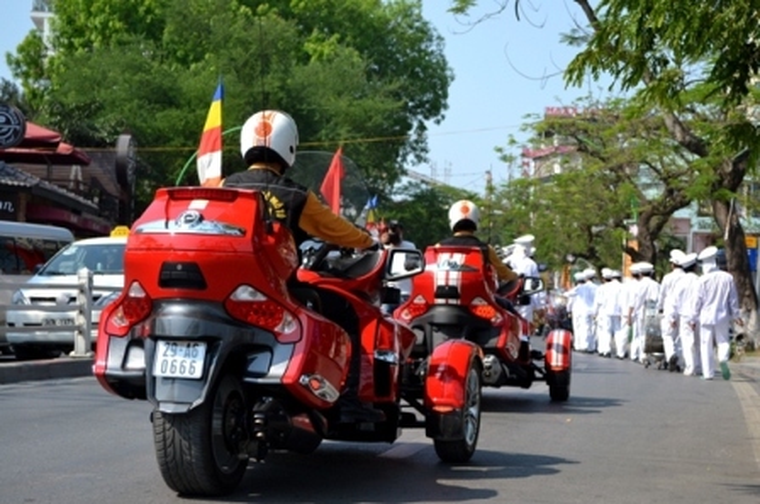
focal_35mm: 57
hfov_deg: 35.1
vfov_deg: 23.7
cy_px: 252
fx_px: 1201
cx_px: 380
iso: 400
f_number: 5
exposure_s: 1/1250
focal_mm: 38
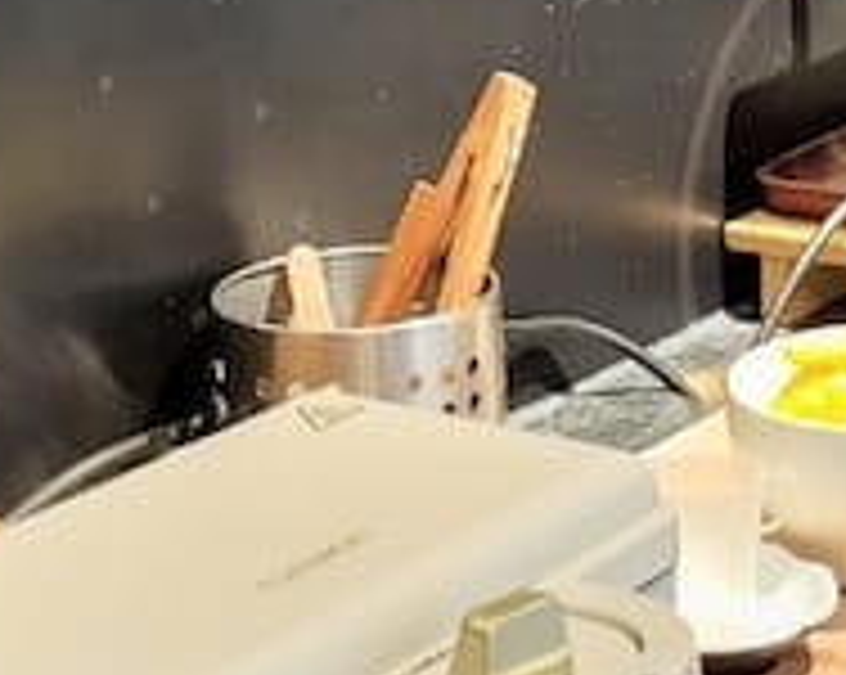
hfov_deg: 17.3
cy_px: -14
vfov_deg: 14.0
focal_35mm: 108
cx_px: 868
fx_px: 2701
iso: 800
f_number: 1.8
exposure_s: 1/24
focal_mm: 5.4
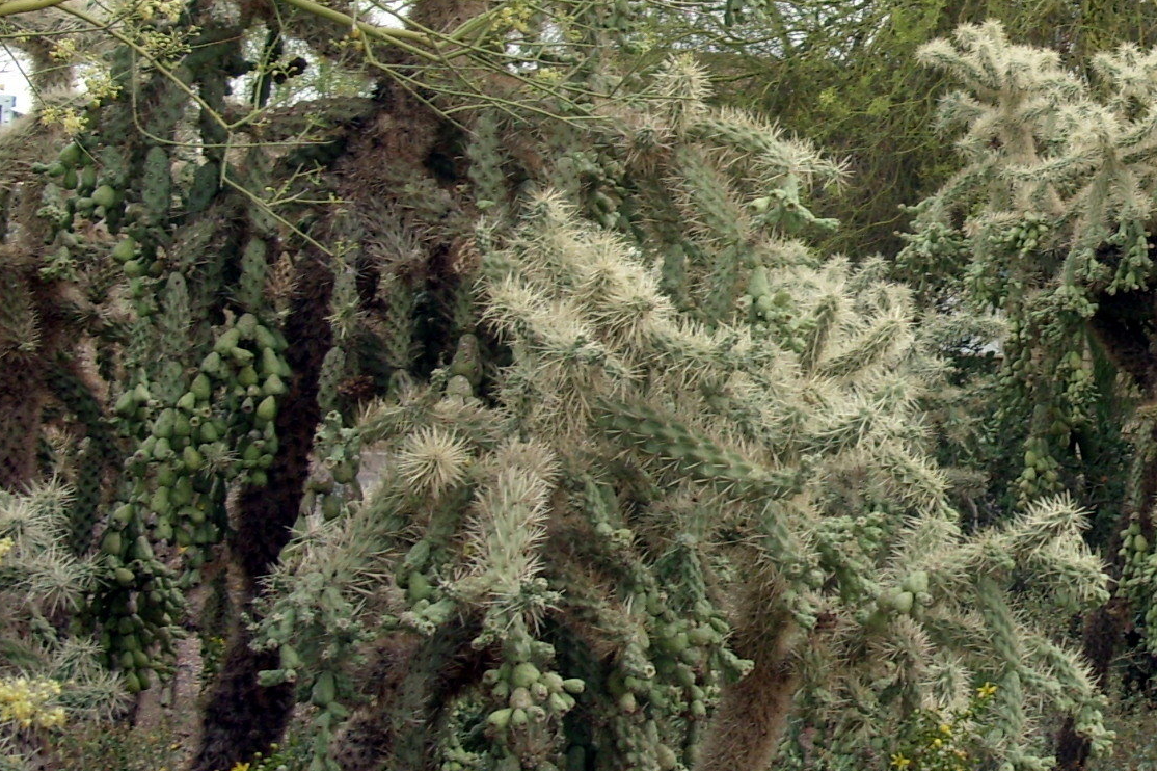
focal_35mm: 92
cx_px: 1149
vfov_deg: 14.8
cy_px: 292
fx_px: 2956
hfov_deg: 21.4
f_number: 2.8
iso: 50
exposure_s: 1/61
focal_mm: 6.3
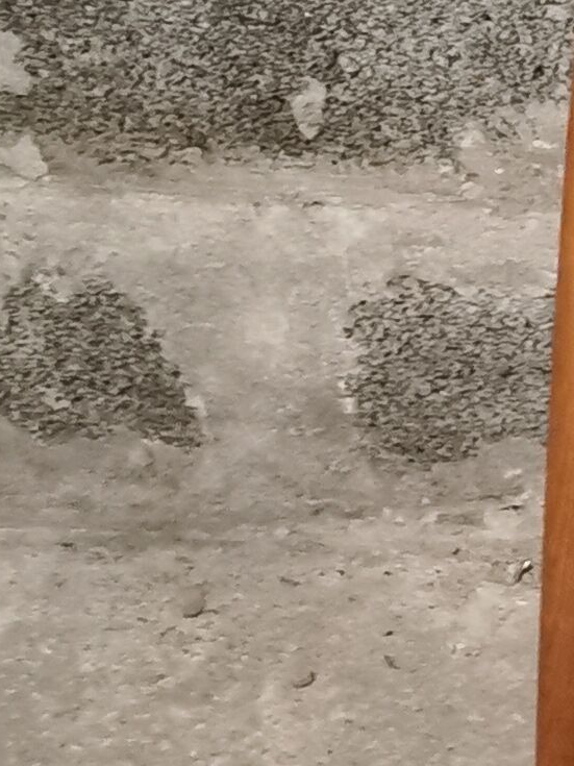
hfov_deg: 10.4
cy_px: 282
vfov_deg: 14.7
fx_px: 2963
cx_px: 1032
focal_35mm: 134
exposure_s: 1/25
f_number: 1.8
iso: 640
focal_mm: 5.58
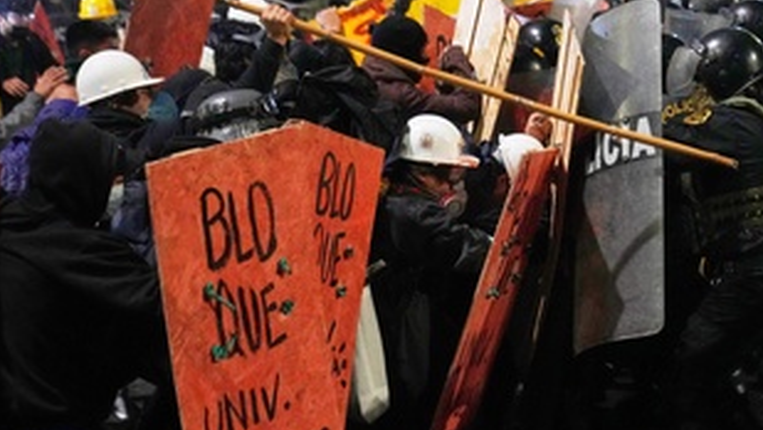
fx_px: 1862
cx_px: 622
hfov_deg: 22.8
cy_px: 293
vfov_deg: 13.1
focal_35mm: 92
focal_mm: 53
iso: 6400
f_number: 2.8
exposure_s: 1/250
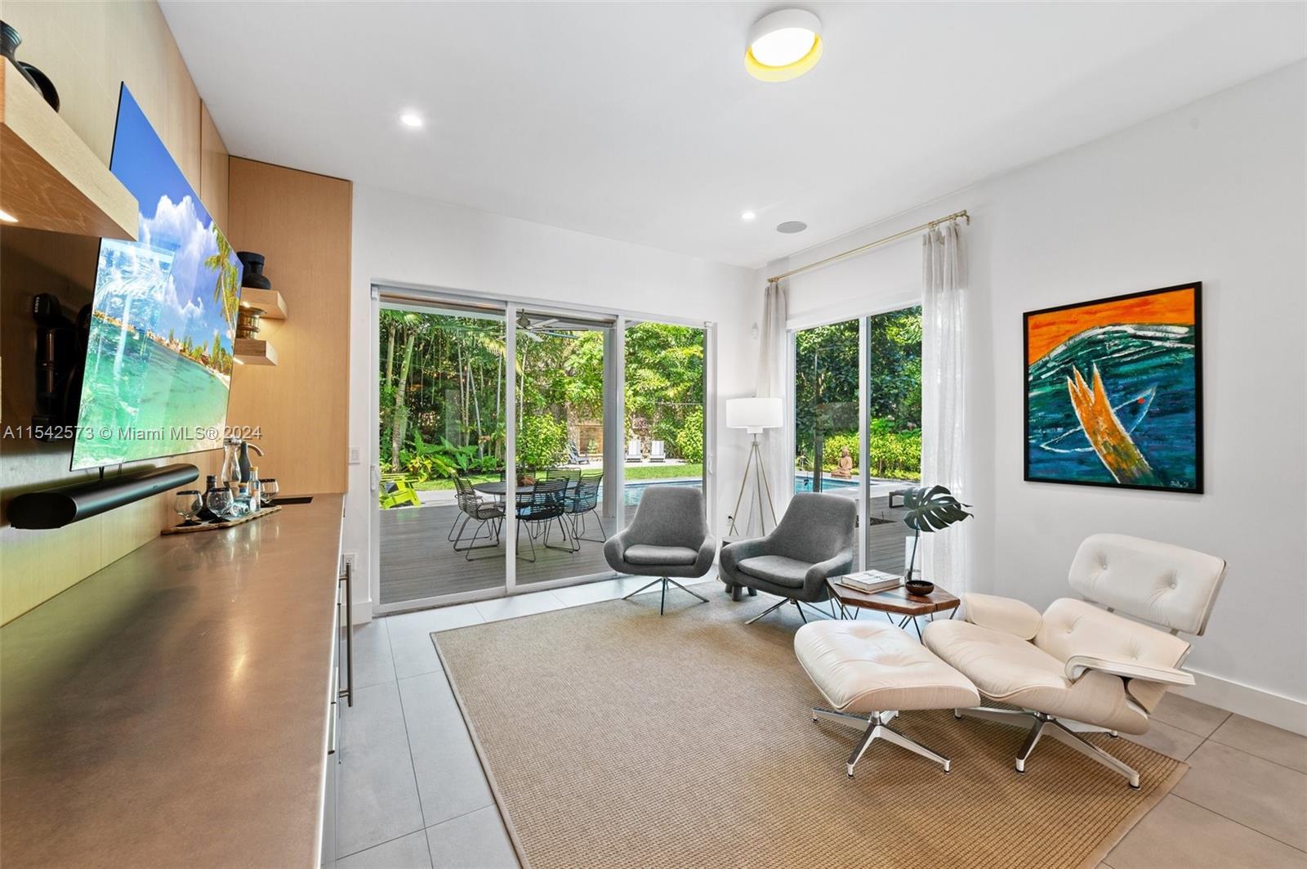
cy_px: 434
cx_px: 654
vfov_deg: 81.1
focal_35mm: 14
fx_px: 508
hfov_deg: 104.3
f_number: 8
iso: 200
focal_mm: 14
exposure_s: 1/10
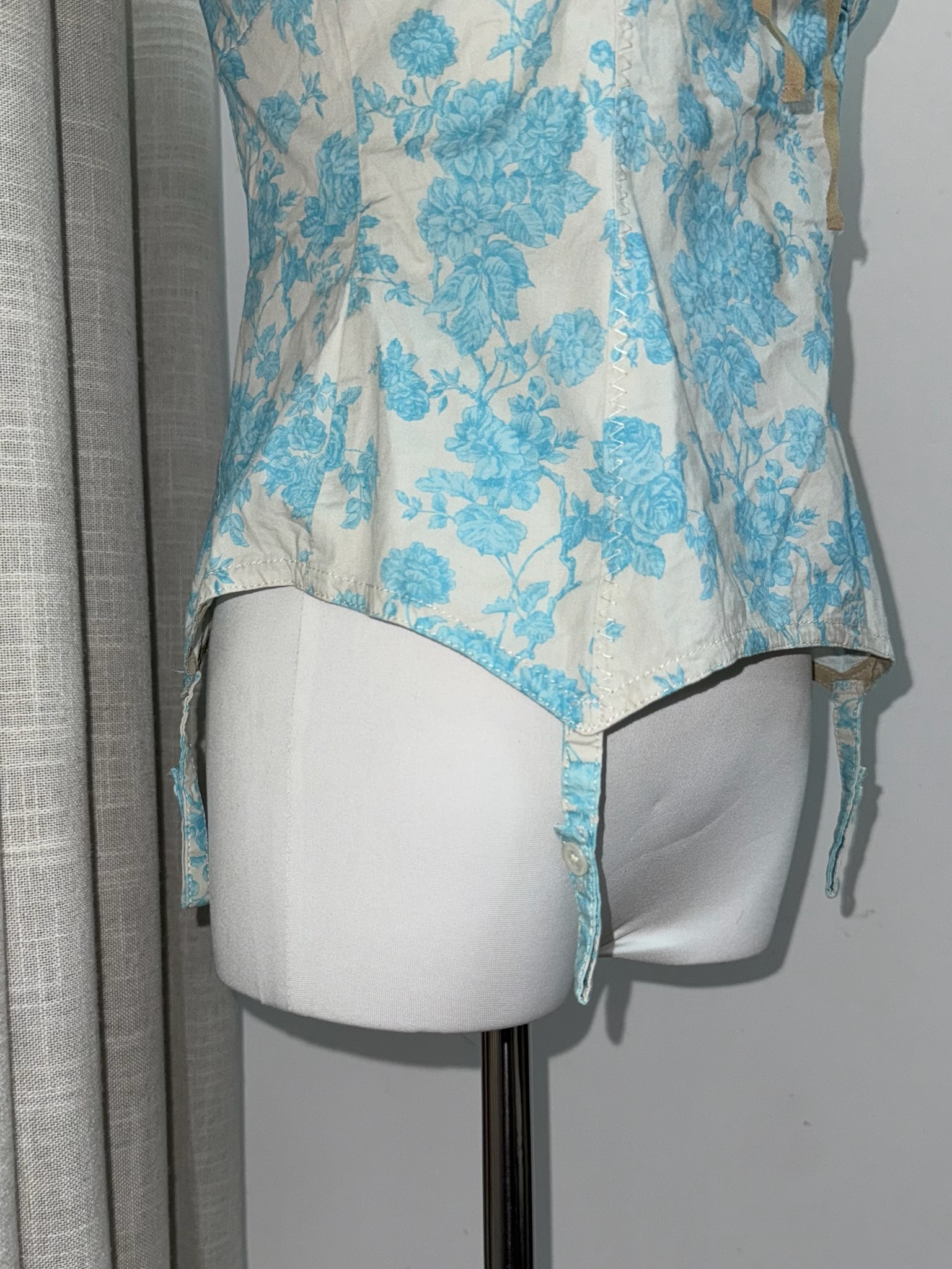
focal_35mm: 24
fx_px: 880
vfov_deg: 71.6
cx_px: 476
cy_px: 634
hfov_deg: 56.8
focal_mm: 6.76
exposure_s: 1/73
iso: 50
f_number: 1.78
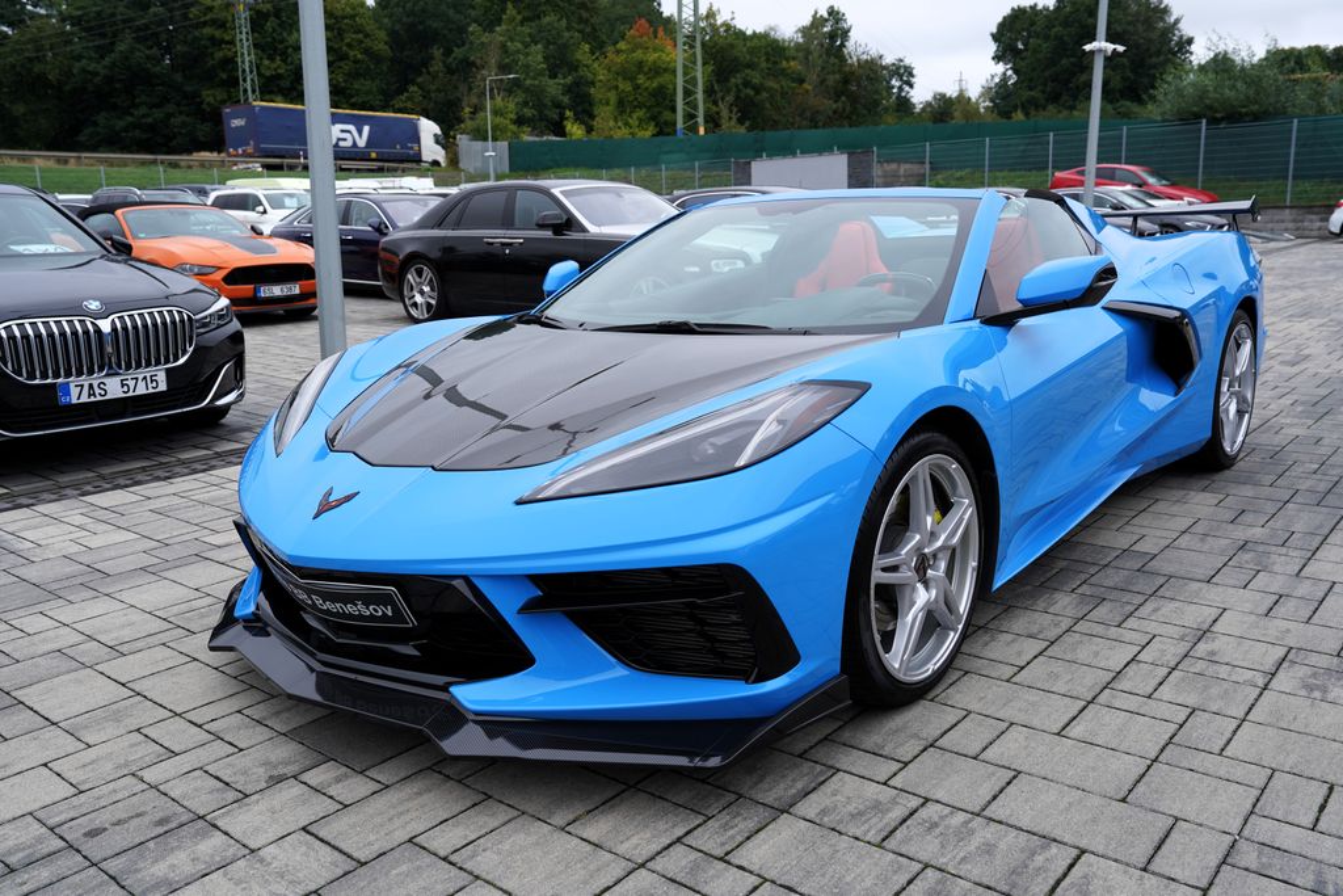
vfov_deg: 45.0
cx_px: 672
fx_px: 1082
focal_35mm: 29
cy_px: 448
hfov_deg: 63.7
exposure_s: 1/100
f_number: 5.6
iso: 100
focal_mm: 29
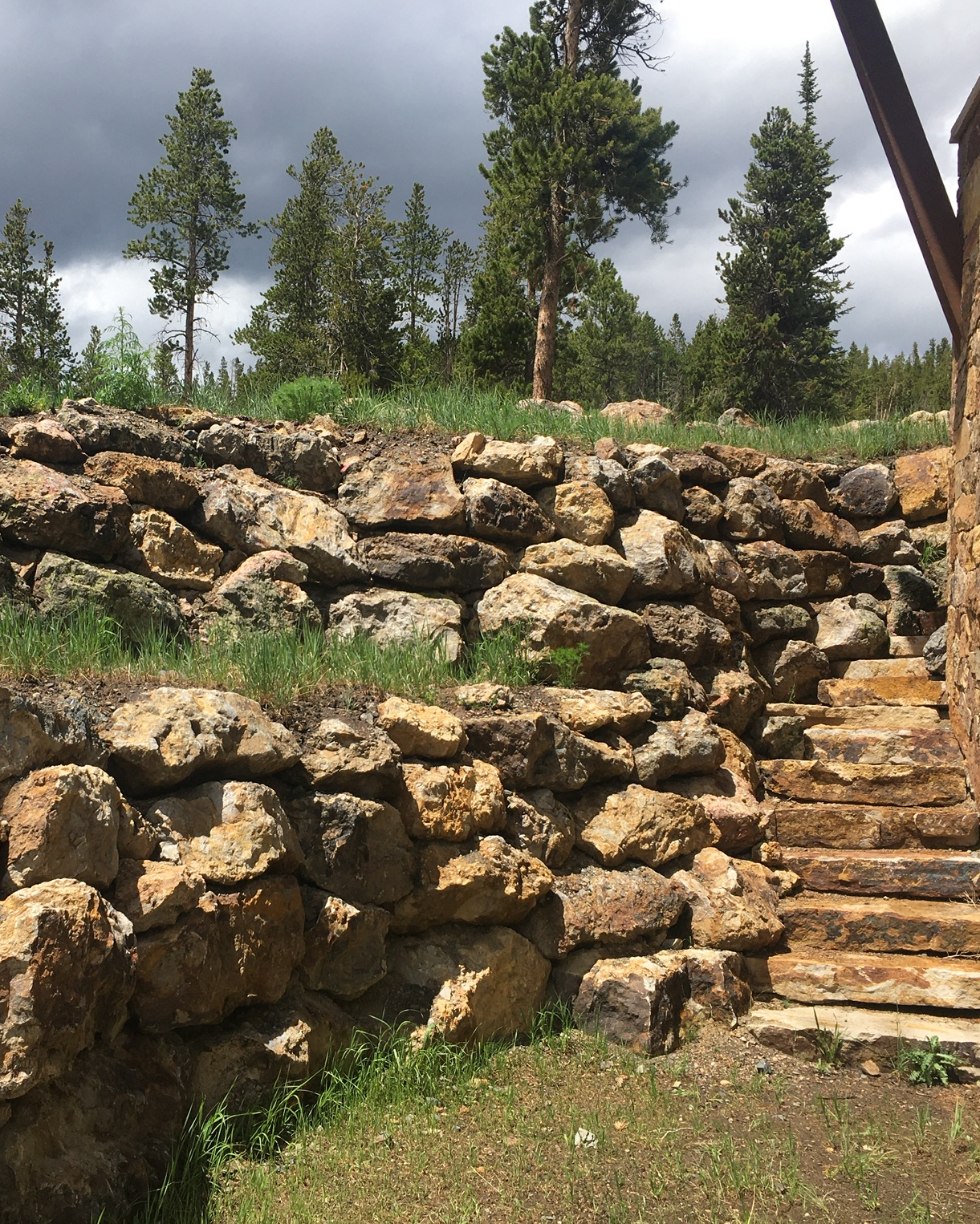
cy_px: 616
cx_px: 337
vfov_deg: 47.9
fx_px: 1378
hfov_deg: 38.8
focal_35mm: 38
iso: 25
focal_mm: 4.15
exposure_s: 1/1350
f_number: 2.2
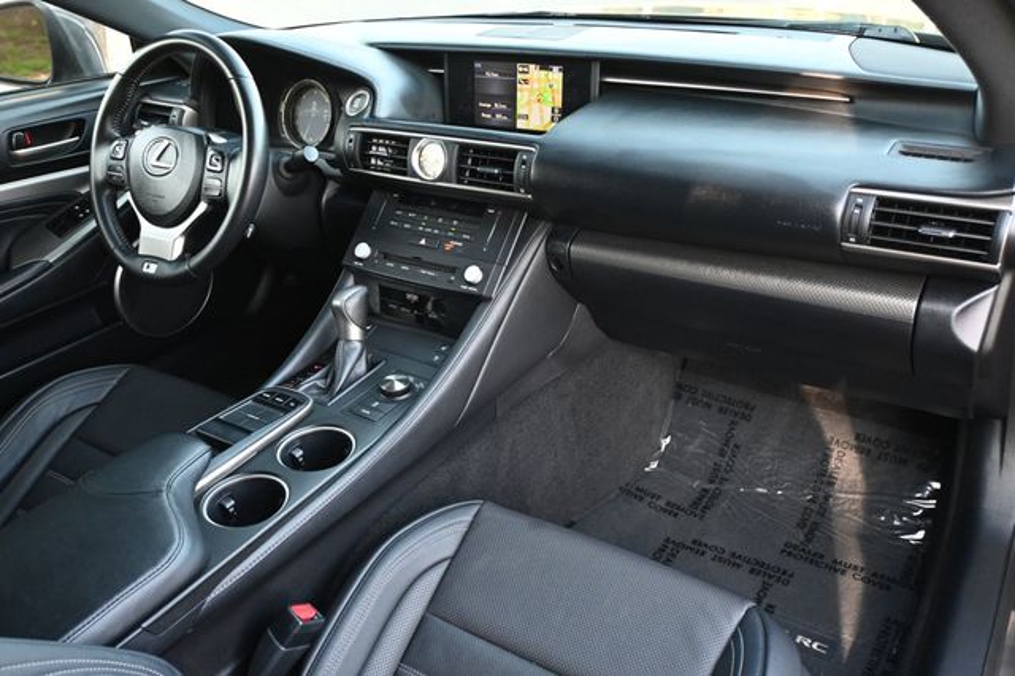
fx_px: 866
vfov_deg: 42.6
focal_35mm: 31
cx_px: 508
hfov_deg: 60.7
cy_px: 338
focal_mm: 20.5
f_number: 3.8
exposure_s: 1/125
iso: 1600
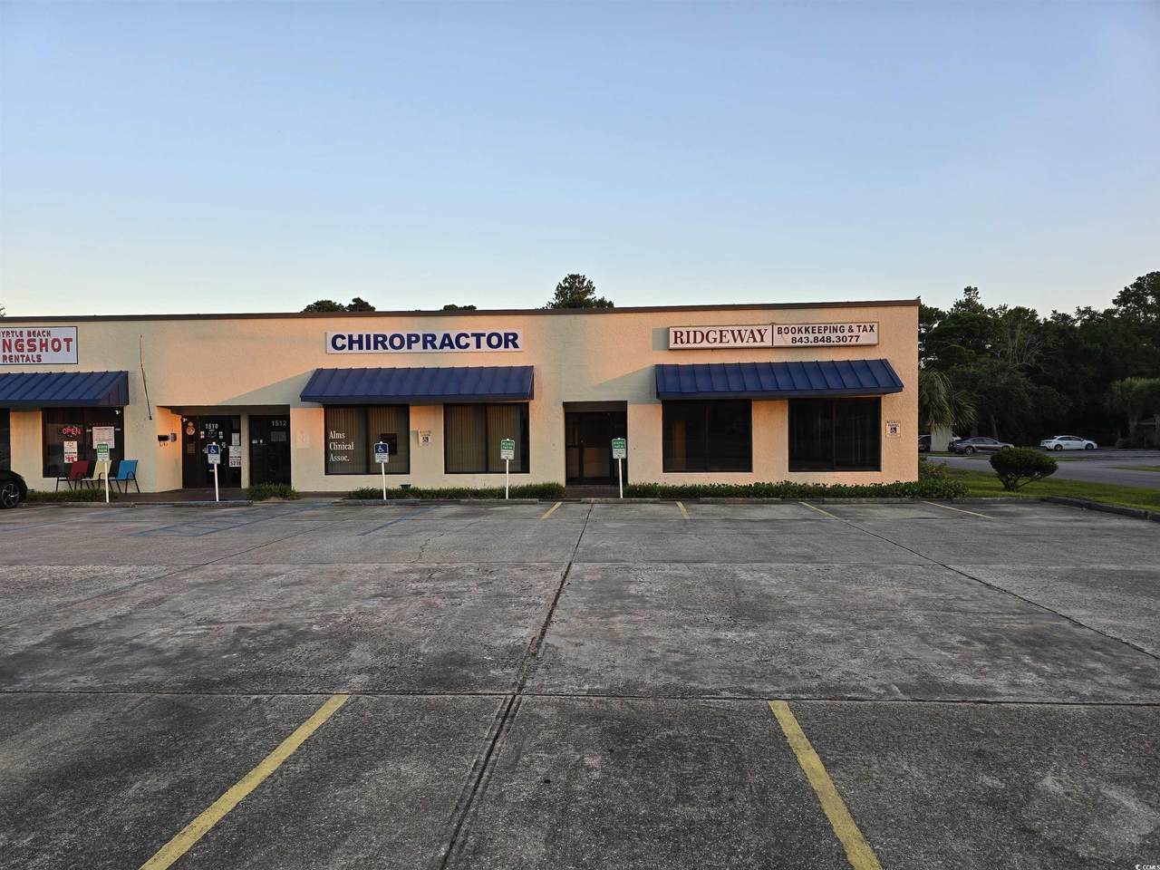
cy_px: 435
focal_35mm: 23
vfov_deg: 58.9
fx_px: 771
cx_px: 580
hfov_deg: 73.9
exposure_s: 1/180
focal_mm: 6.3
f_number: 1.7
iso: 32
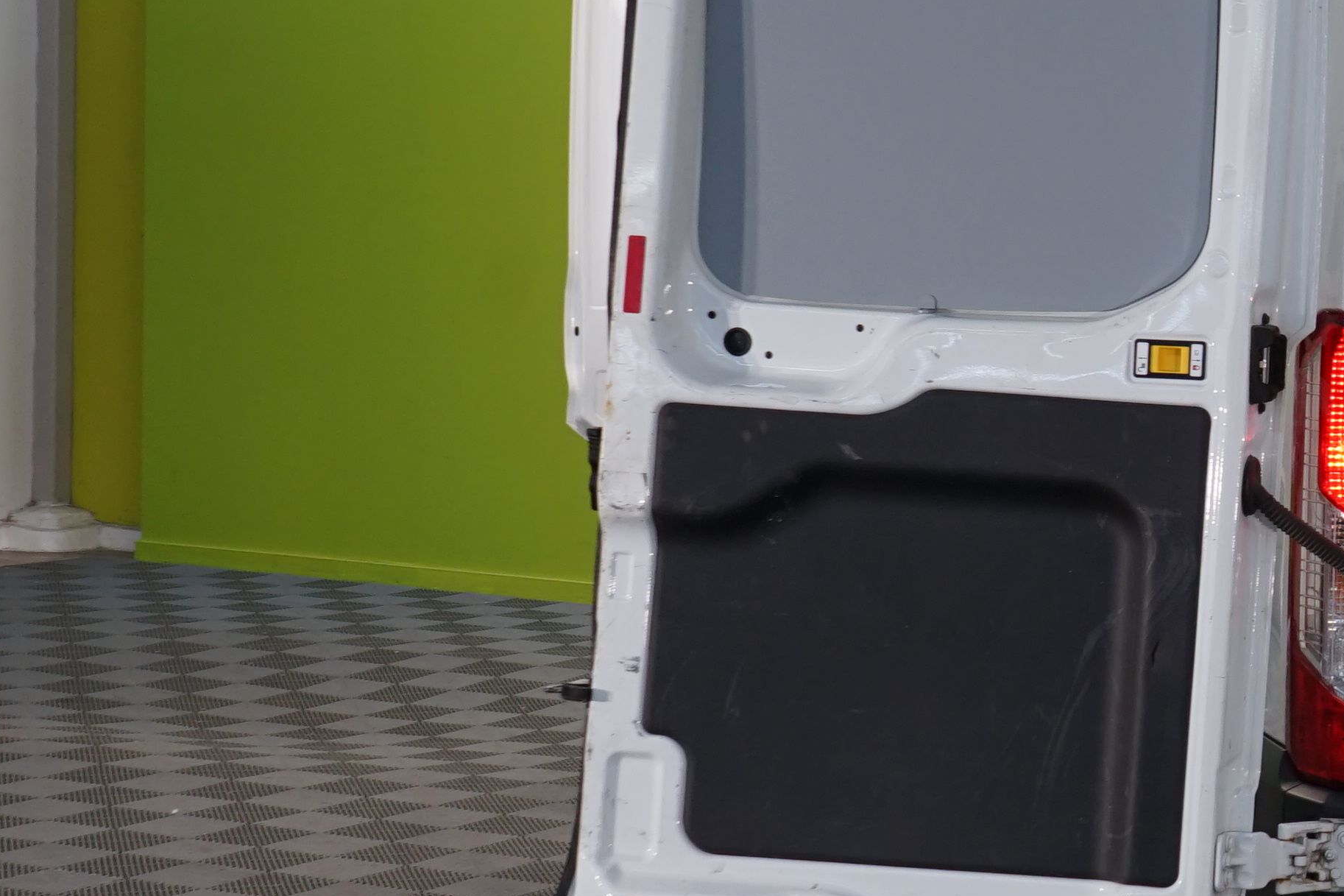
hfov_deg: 19.9
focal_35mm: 92
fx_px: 3434
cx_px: 1861
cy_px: 481
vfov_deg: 14.9
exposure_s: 1/25
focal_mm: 28
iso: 400
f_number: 7.1
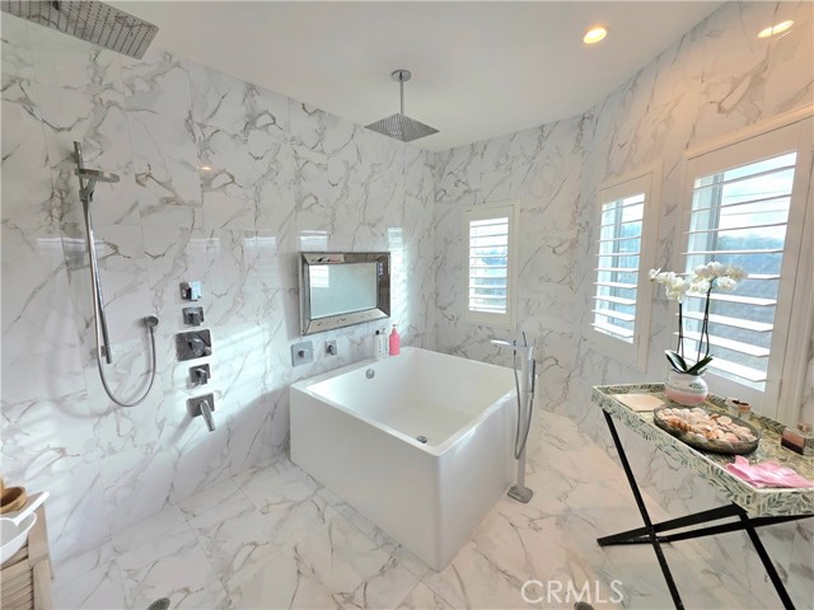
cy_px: 305
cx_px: 407
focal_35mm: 13
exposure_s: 1/120
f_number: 1.9
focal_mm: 2.2
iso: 32
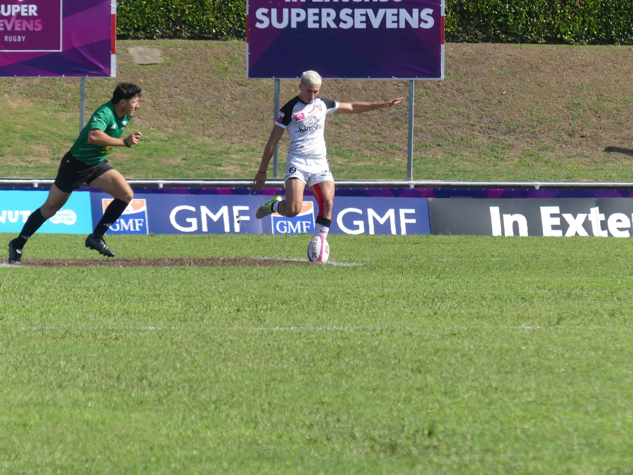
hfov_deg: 4.9
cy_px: 238
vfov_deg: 3.7
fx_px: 7424
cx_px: 316
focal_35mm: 406
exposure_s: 1/640
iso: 100
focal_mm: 73
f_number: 4
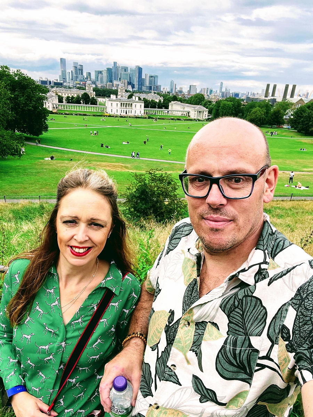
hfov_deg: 58.9
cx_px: 156
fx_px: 277
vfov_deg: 73.9
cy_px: 208
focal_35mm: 23
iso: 25
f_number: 2.2
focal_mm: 2.71
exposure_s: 1/245
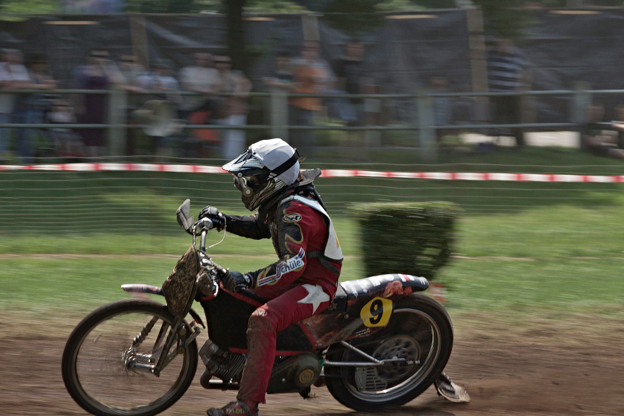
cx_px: 312
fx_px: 6499
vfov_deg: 3.7
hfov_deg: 5.5
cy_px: 208
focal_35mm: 375
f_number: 16
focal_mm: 250
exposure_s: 1/250
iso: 200
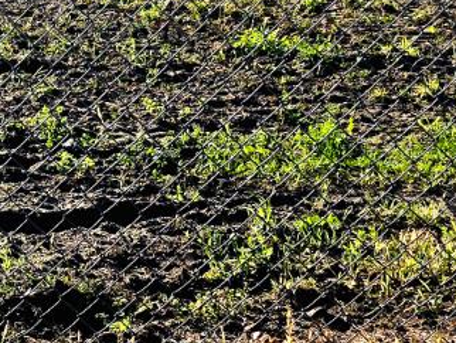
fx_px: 1411
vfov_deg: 13.8
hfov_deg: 15.0
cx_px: -457
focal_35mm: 107
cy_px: 53
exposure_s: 1/10000
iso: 80
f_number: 1.7
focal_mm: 6.3
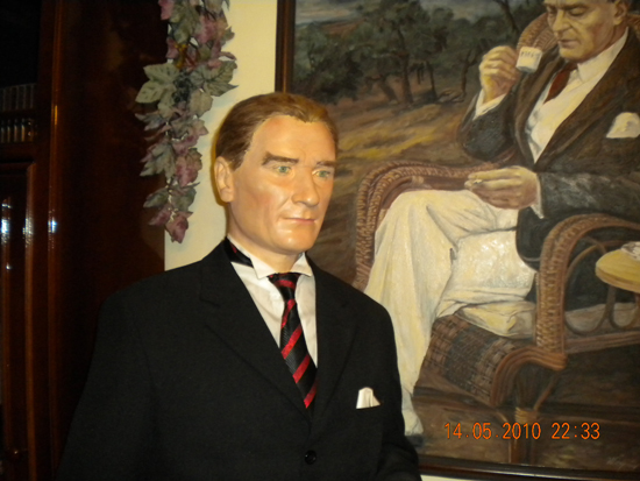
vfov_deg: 40.7
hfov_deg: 52.6
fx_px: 647
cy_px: 240
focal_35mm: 35
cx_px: 320
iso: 400
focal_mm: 6.3
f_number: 3.1
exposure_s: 1/30
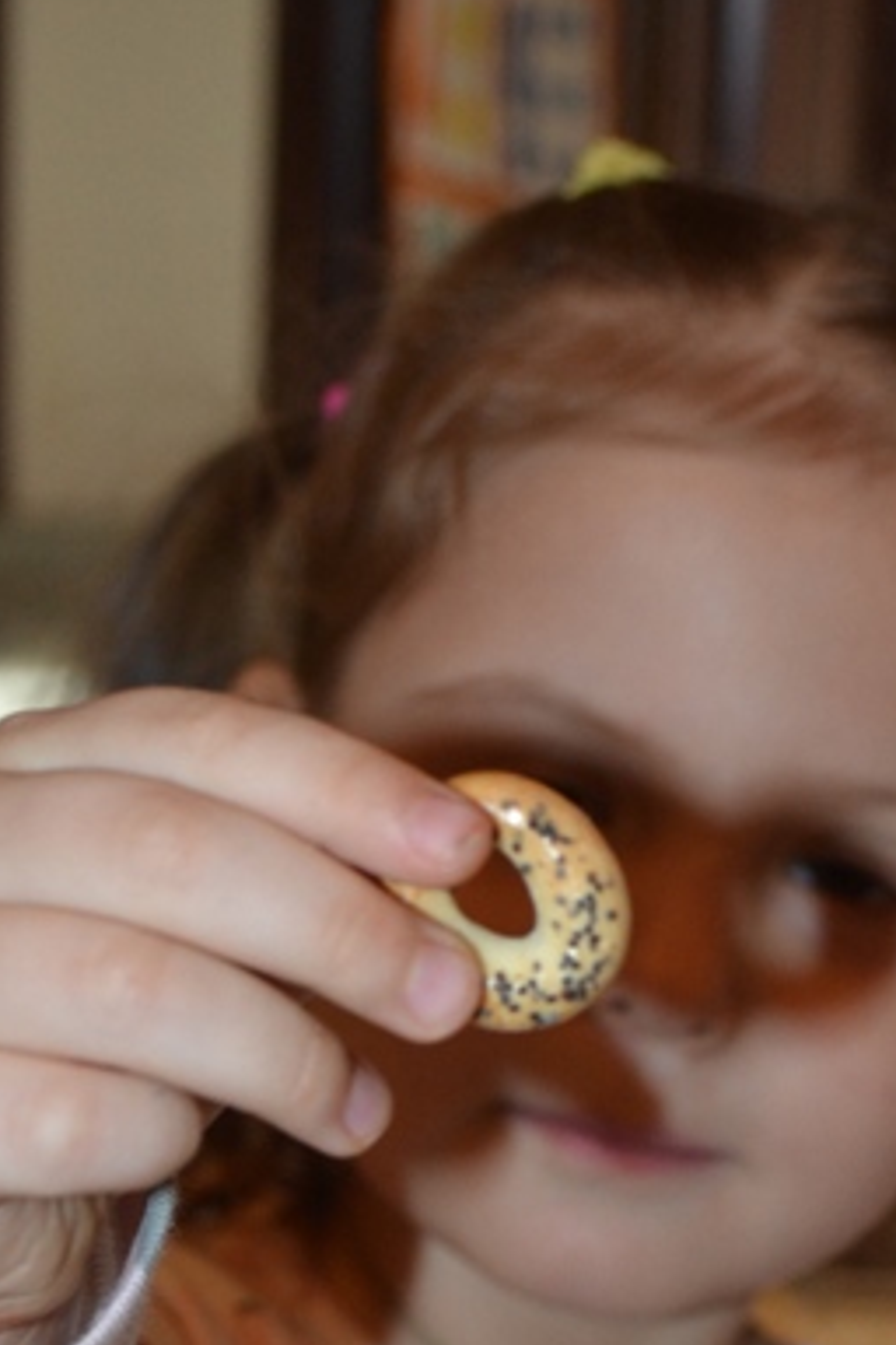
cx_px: 522
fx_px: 3920
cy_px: 1093
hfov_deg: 13.0
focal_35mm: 105
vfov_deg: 19.2
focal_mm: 35
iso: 900
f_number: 5
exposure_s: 1/60
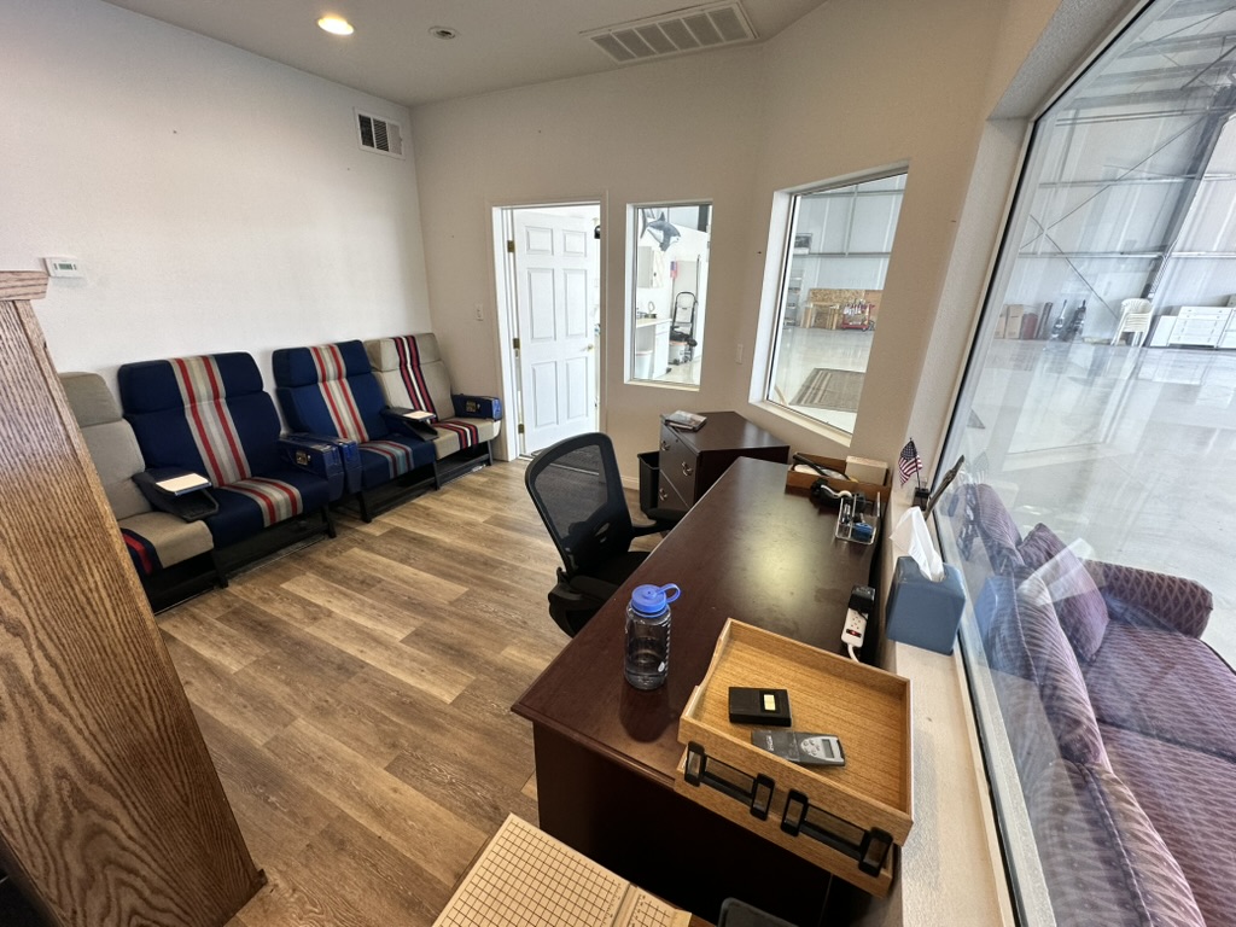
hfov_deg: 102.1
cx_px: 618
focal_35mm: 14
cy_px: 464
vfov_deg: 85.7
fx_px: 500
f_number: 2.2
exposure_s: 1/120
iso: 125
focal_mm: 2.22
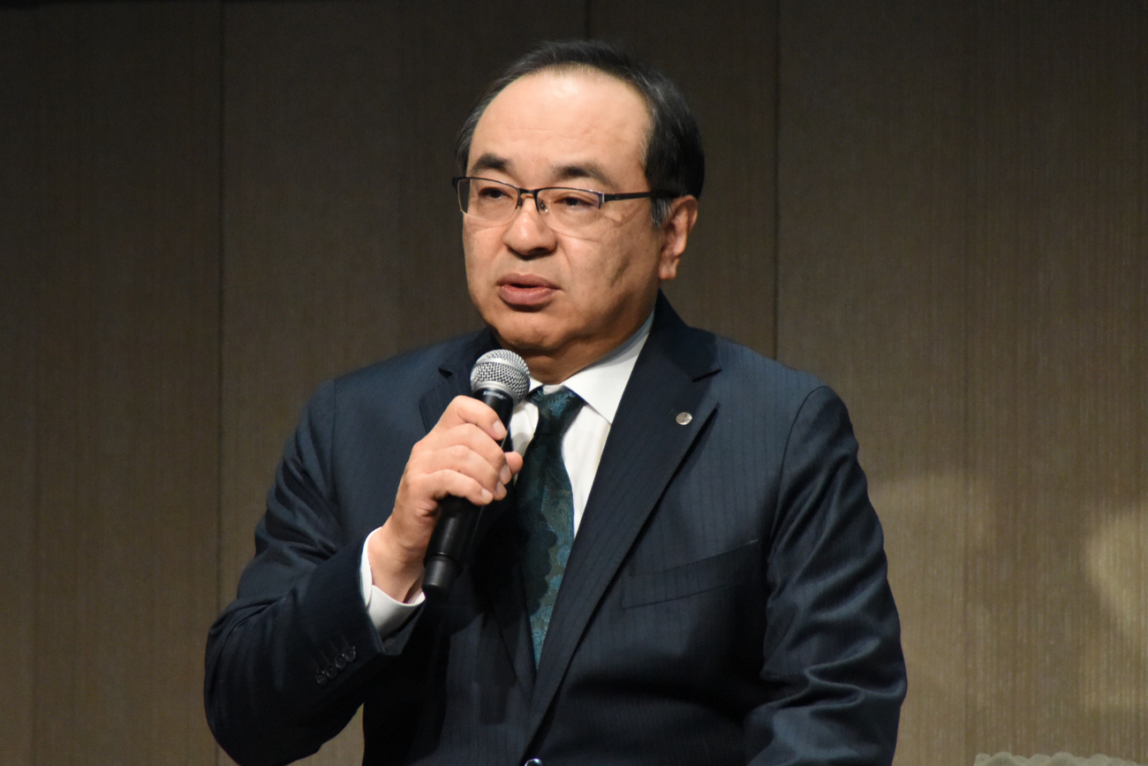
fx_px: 9567
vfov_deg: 4.6
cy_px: 383
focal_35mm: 300
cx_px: 574
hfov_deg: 6.9
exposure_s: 1/320
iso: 6400
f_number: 6.3
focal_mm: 300
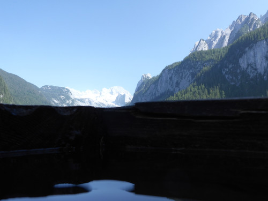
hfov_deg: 63.4
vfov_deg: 49.7
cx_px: 134
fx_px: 217
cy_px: 100
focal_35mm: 28
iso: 80
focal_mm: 4.9
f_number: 3.3
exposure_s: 1/400
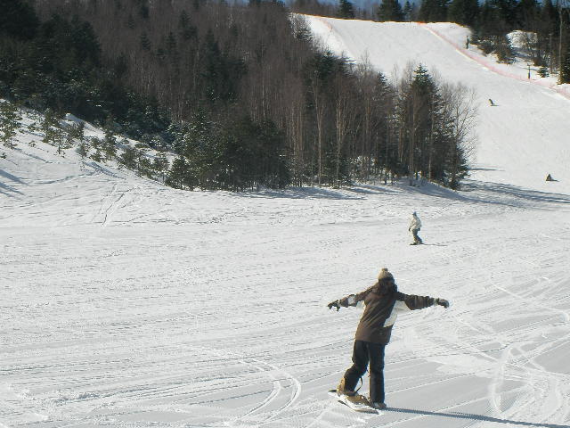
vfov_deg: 14.5
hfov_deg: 19.3
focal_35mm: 102
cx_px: 285
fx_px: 1680
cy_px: 214
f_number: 6.2
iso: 50
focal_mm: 16.9
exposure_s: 1/508
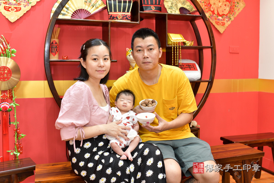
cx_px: 137
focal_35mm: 35
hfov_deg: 54.4
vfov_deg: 37.9
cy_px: 92
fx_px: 266
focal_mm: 35
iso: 1000
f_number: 4.5
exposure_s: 1/200
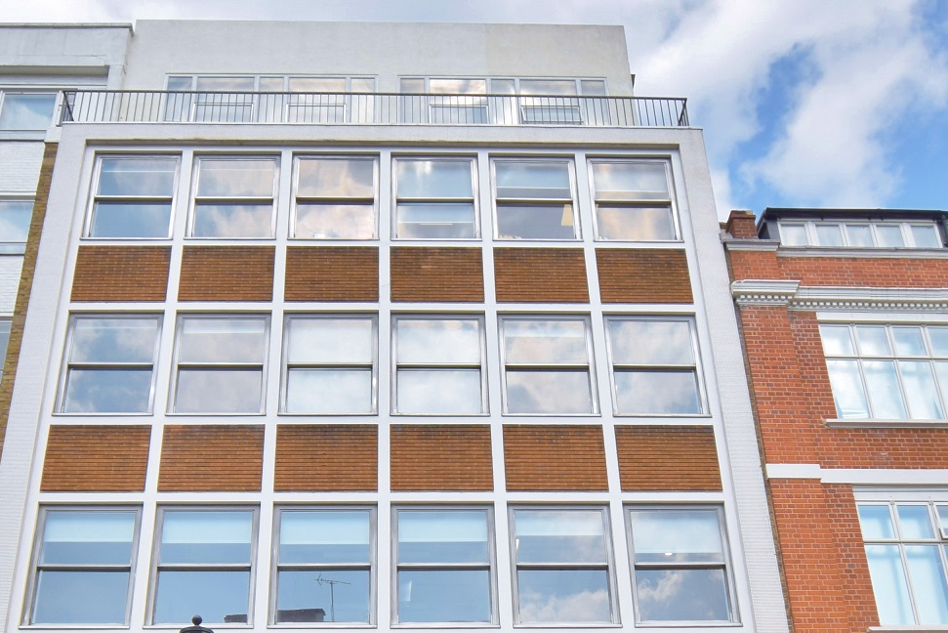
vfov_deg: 29.7
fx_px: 1123
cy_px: 610
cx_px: 436
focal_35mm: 43
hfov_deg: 45.7
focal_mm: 11.5
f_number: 9
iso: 200
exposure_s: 1/320
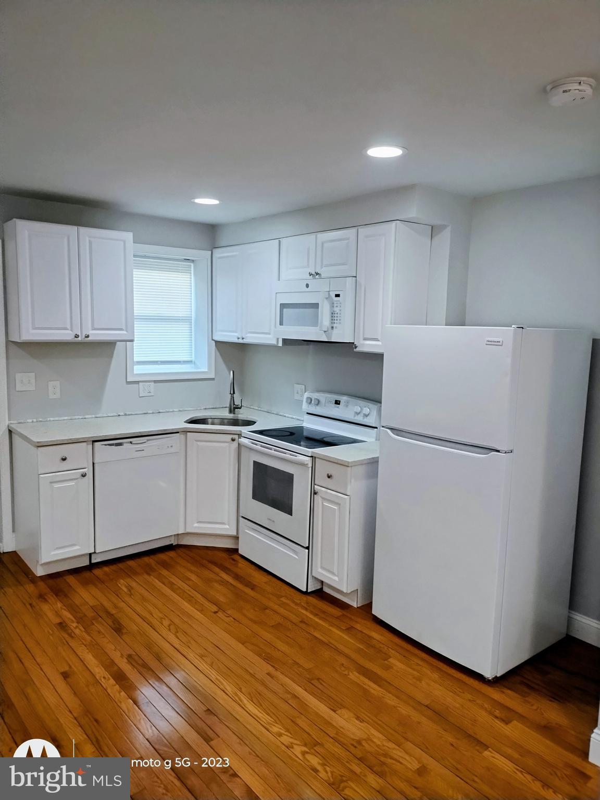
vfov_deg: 69.4
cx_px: 300
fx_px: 578
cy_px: 400
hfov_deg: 54.9
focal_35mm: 25
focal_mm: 4.71
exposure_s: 1/40
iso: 163
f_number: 1.7
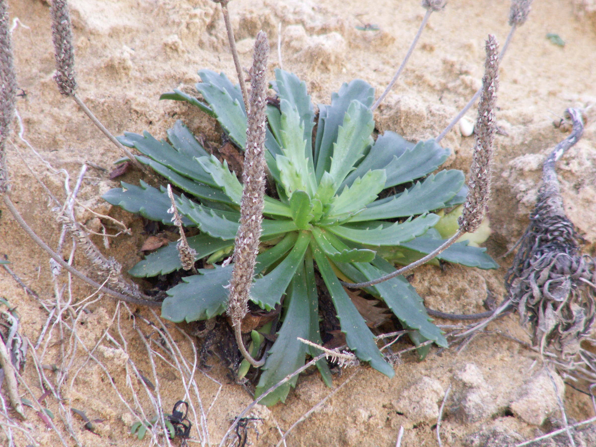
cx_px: 298
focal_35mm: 420
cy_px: 224
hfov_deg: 4.7
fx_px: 7231
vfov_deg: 3.5
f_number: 4.5
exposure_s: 1/100
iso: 125
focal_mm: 69.5
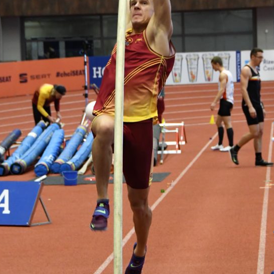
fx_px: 1164
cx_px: 127
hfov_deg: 13.4
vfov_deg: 13.4
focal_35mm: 130
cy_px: 91
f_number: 5
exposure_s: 1/200
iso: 2500
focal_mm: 62
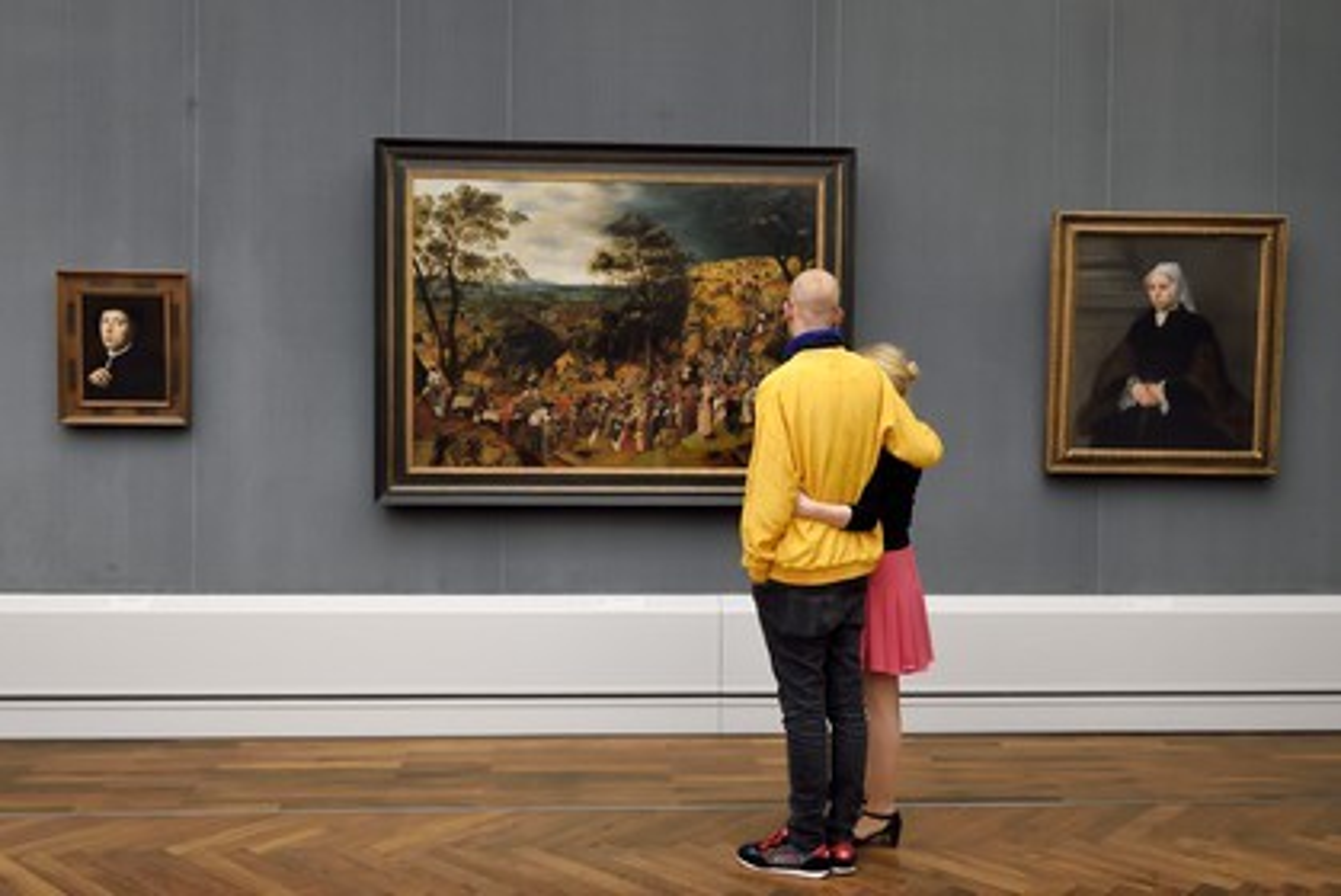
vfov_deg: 41.2
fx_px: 1193
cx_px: 670
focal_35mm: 32
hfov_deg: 58.7
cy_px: 448
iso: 3200
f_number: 8
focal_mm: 32
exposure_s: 1/80
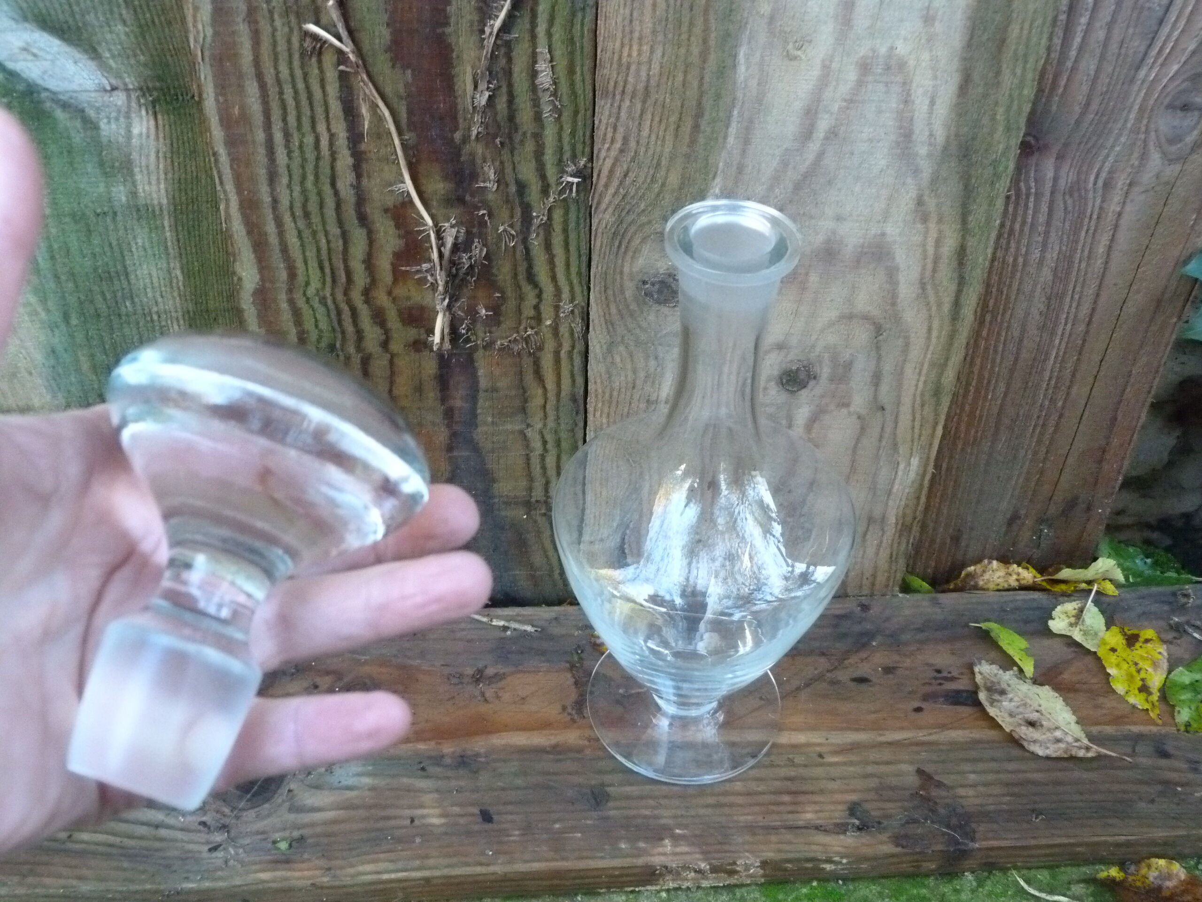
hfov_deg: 52.6
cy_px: 451
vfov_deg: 40.7
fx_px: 1215
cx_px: 601
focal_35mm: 35
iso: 800
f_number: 3.1
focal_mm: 6.3
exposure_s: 1/60
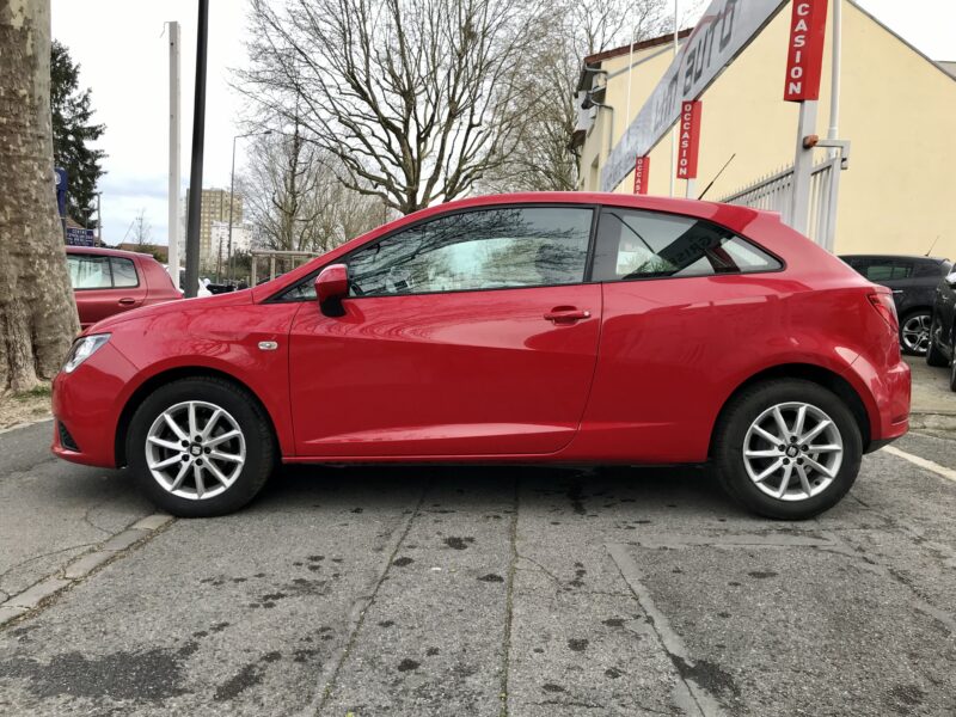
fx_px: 773
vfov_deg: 49.7
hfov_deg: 63.4
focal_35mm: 28
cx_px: 478
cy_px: 358
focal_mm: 3.99
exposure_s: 1/157
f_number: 1.8
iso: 20
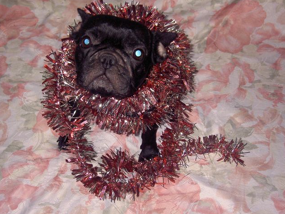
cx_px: 143
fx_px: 502
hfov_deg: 31.7
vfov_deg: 24.0
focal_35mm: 61
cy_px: 107
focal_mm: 9.9
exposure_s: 1/80
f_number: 3.8
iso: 200
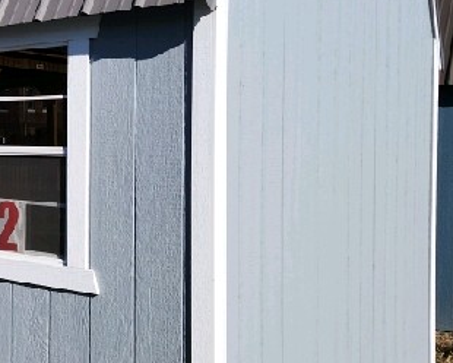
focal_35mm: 58
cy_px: 149
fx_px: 778
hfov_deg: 30.4
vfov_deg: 26.2
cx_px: 12
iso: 20
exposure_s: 1/2000
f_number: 1.8
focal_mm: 5.4
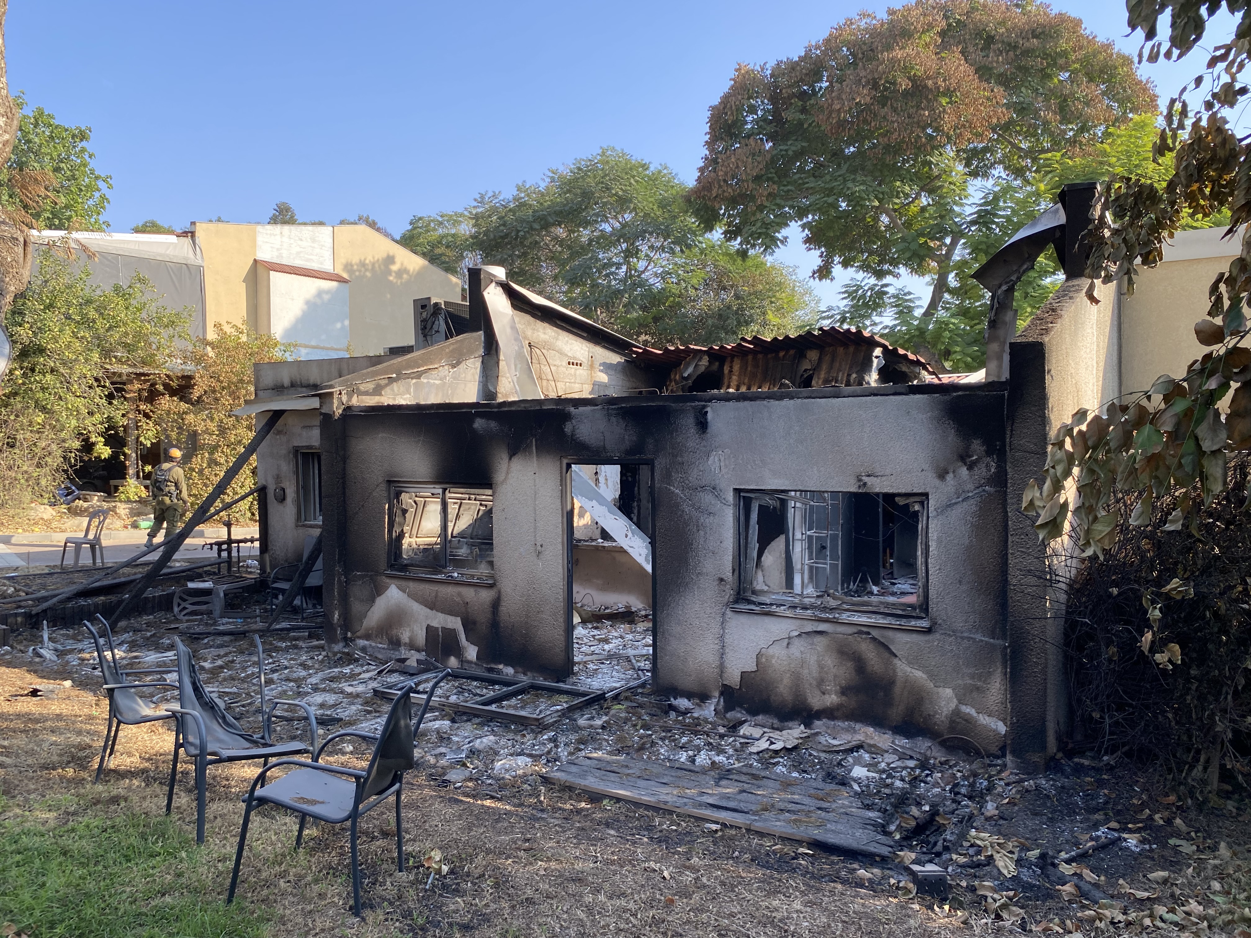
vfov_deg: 53.1
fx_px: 940
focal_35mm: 26
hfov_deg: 67.3
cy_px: 469
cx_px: 626
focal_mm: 4.25
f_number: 1.8
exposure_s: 1/546
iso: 32
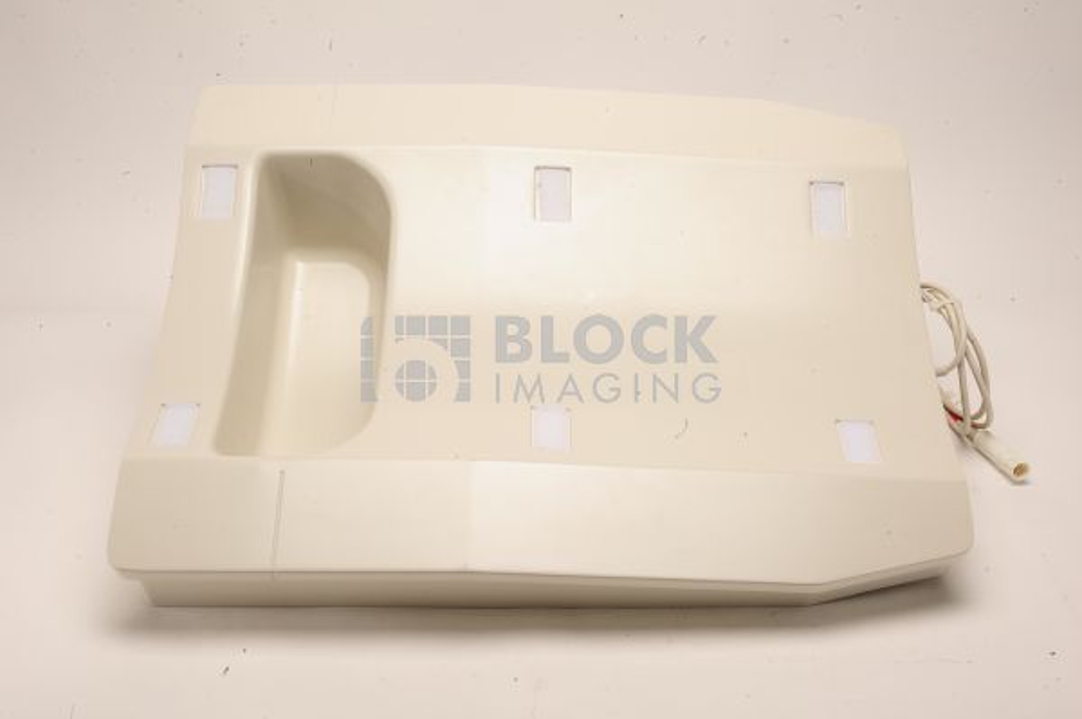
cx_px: 541
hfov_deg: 39.6
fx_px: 1502
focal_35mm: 50
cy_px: 360
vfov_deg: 26.9
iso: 320
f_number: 22
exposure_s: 1/160
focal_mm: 50
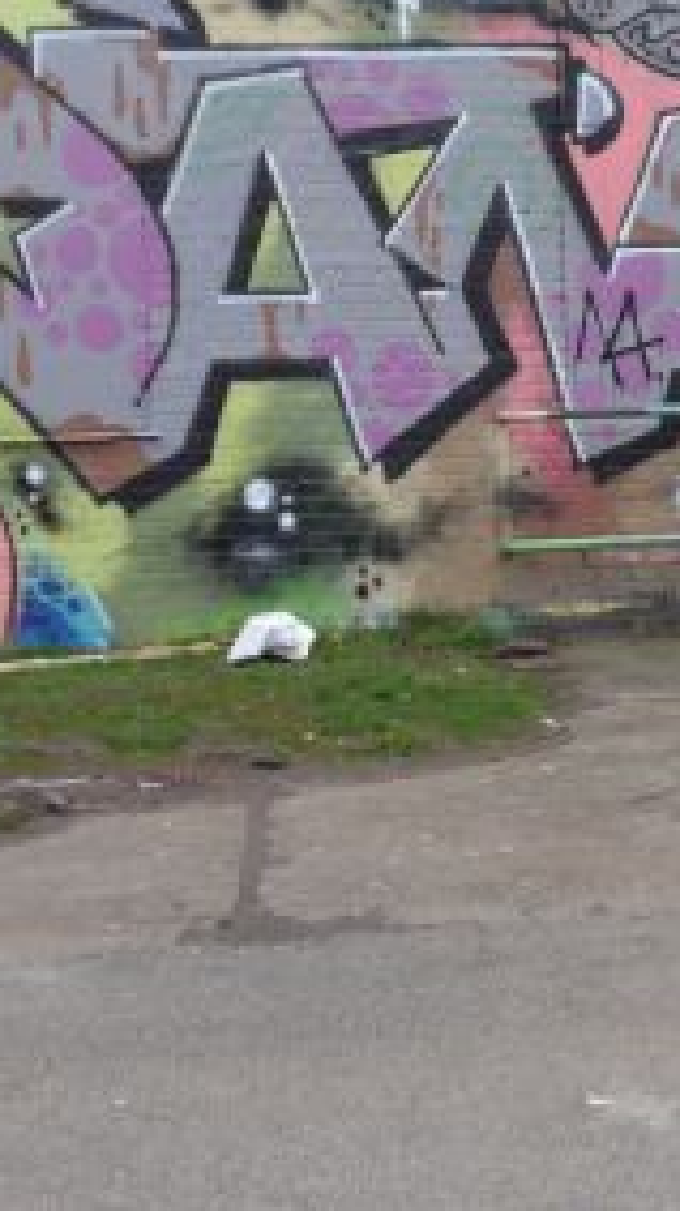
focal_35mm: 79
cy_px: 421
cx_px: 727
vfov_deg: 26.7
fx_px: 2535
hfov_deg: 14.9
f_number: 2.6
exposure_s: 1/60
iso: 200
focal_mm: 8.4
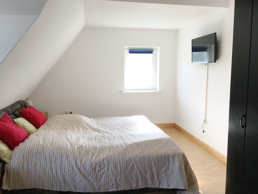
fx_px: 216
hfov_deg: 61.7
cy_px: 97
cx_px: 129
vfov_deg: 48.2
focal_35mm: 29
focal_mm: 4.15
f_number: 2.2
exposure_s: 1/100
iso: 40
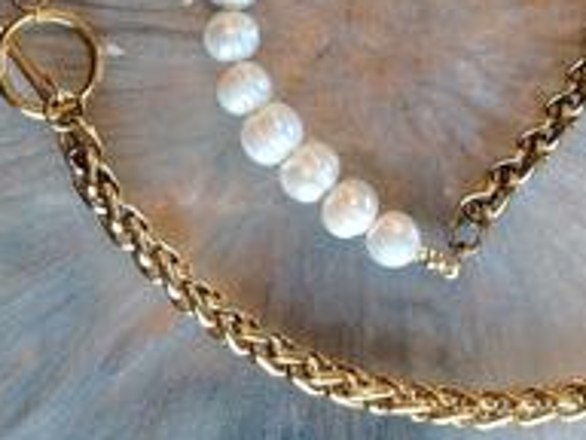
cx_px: 420
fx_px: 1913
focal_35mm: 113
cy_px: -9
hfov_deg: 17.3
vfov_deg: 12.9
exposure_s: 1/33.3
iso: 478
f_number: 1.75
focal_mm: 5.25
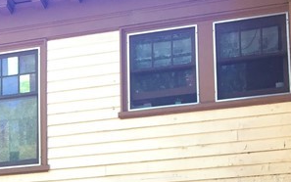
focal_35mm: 106
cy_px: 276
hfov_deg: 18.6
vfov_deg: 11.8
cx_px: -62
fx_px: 841
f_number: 2.2
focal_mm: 4.15
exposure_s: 1/60
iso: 40
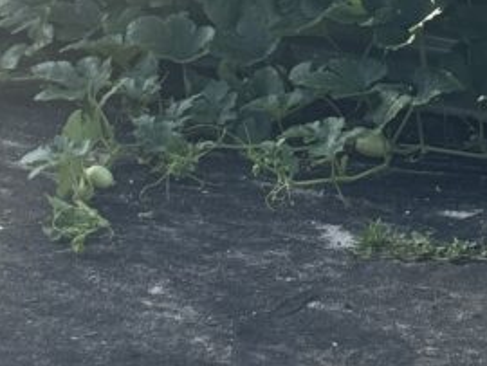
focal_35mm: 182
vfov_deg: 7.9
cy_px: -325
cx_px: 83
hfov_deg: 10.8
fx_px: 2563
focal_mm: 6.76
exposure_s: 1/1795
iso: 80
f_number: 1.78
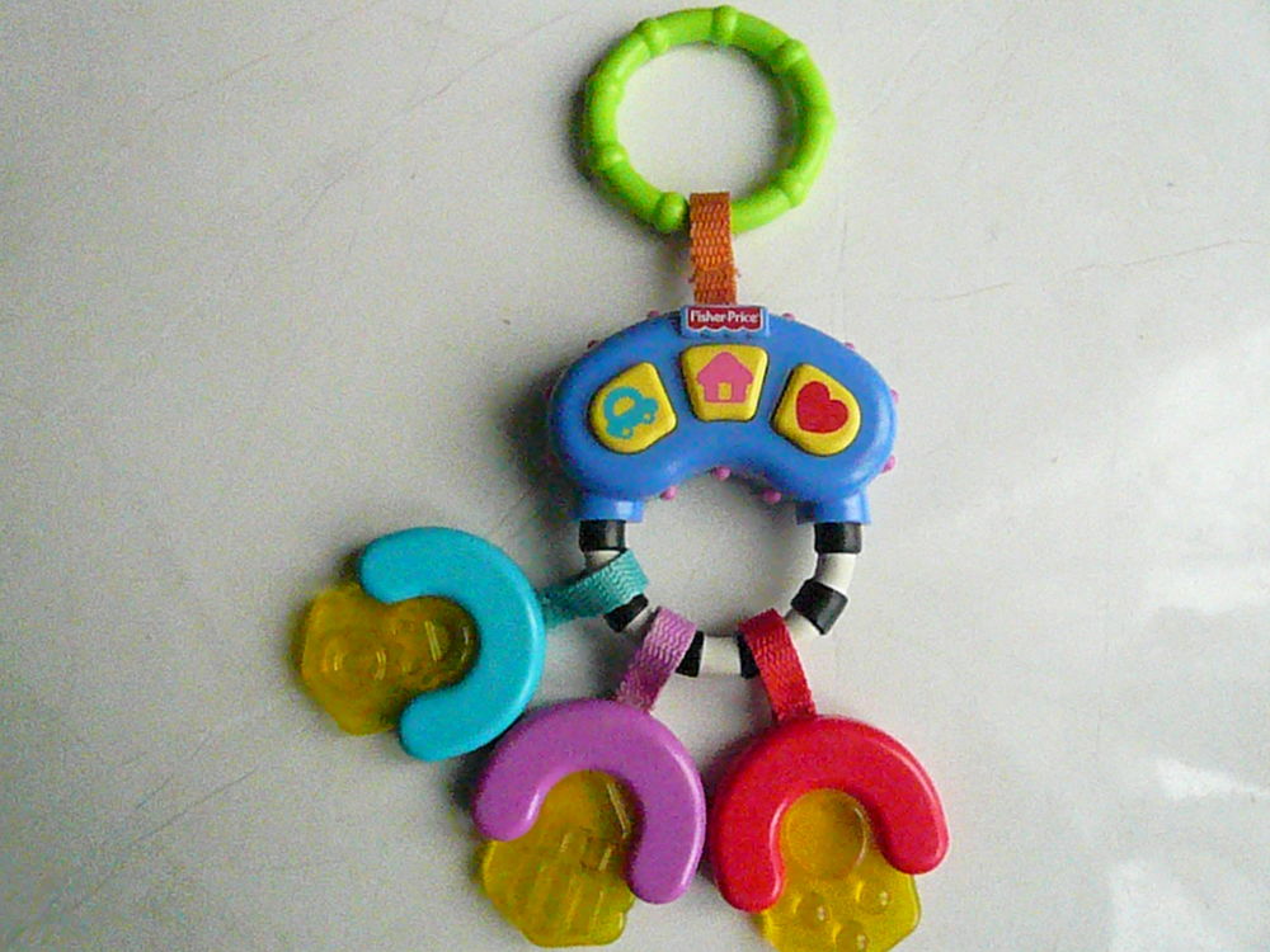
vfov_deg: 49.7
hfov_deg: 63.4
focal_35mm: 28
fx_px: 1027
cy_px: 476
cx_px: 635
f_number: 8
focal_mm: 4.6
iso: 3200
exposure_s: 1/160
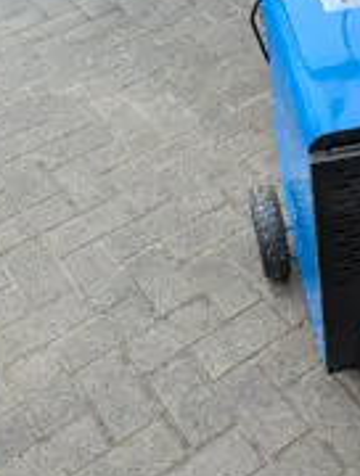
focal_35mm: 53
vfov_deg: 36.0
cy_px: 190
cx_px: 318
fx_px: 731
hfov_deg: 26.8
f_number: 1.85
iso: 44
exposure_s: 1/292
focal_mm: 6.81
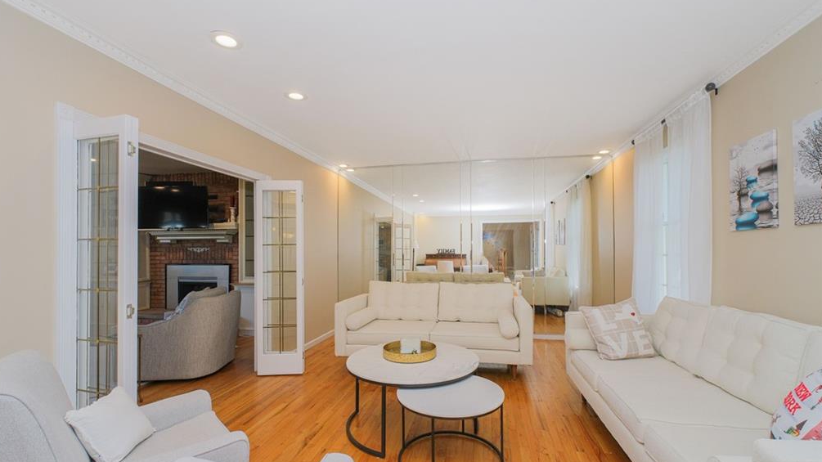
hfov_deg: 99.4
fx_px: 349
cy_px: 249
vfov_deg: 67.0
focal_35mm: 16
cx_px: 407
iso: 400
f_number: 8
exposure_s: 1/60
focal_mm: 10
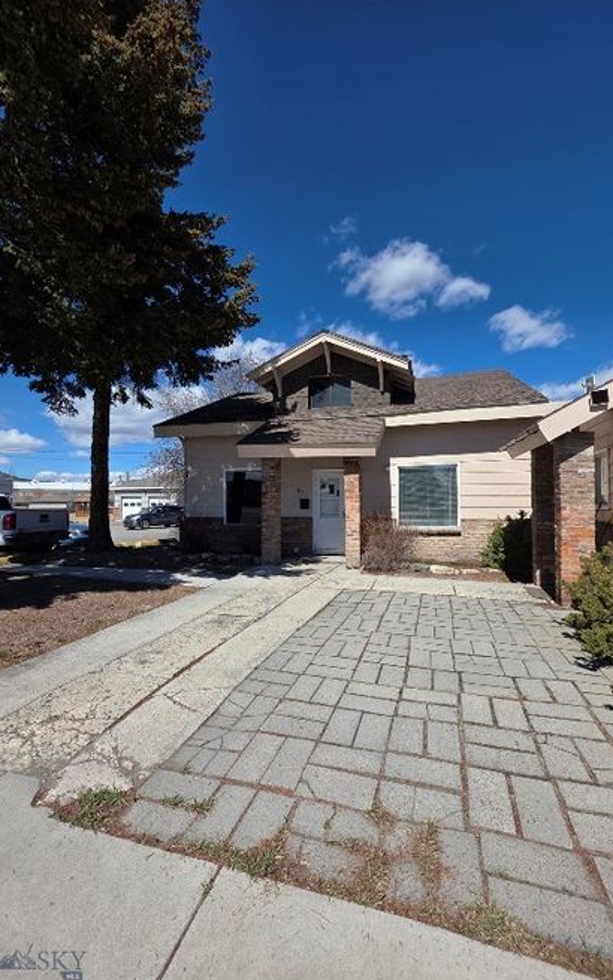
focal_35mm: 14
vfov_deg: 105.3
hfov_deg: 78.6
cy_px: 494
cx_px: 318
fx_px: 374
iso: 40
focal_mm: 2.2
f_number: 1.9
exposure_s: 1/2905
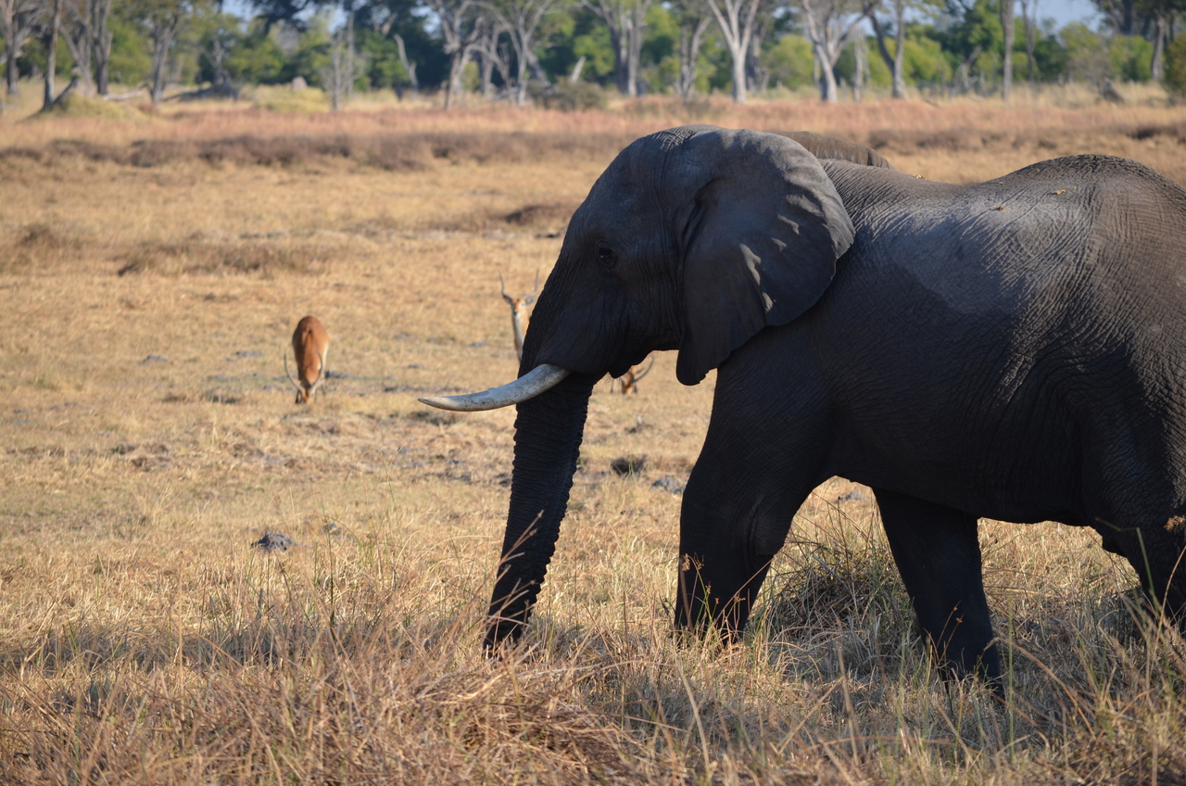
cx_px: 593
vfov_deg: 4.3
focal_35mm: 315
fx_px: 10357
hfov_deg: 6.6
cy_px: 393
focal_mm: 210
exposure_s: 1/500
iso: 200
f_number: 5.6
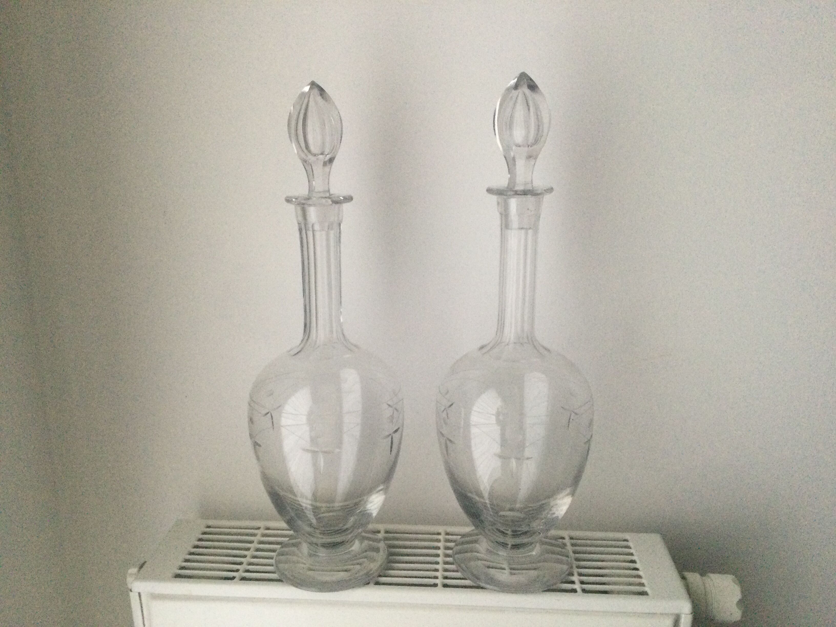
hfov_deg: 58.4
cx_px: 418
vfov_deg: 45.4
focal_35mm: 31
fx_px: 749
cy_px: 314
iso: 160
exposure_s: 1/33
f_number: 2.4
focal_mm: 3.3
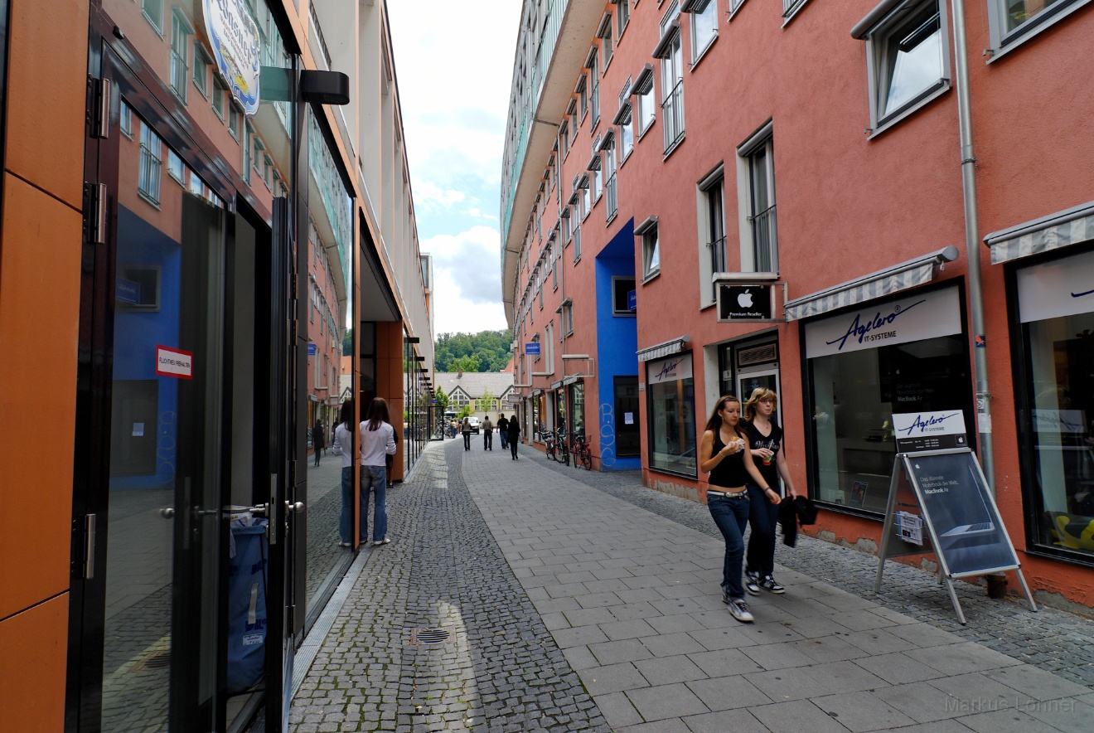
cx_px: 547
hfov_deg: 89.9
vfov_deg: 67.6
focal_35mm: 18
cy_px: 366
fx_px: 548
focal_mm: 12
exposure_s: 1/80
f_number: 9.5
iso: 100
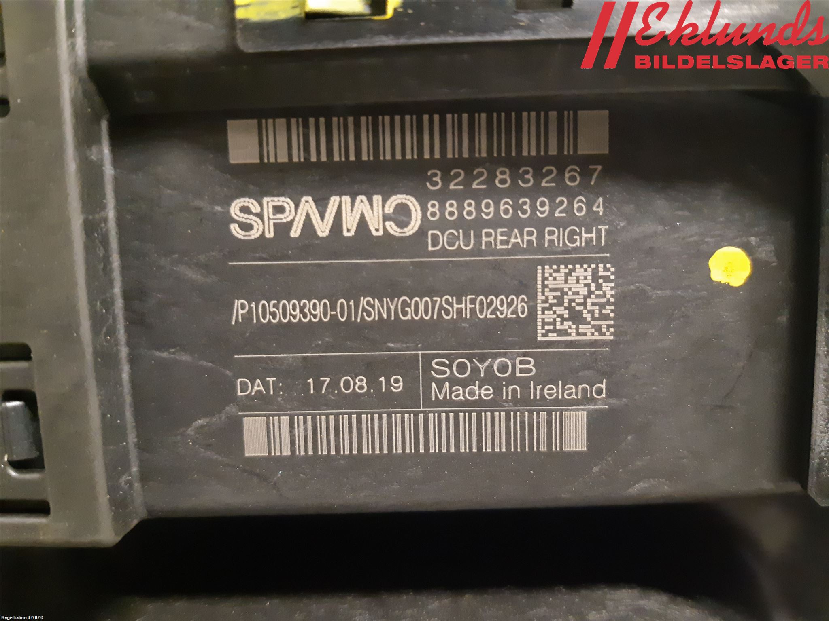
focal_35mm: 26
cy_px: 310
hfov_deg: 67.3
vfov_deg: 53.1
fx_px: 623
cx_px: 414
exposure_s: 1/20
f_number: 1.7
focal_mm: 3.93
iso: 640
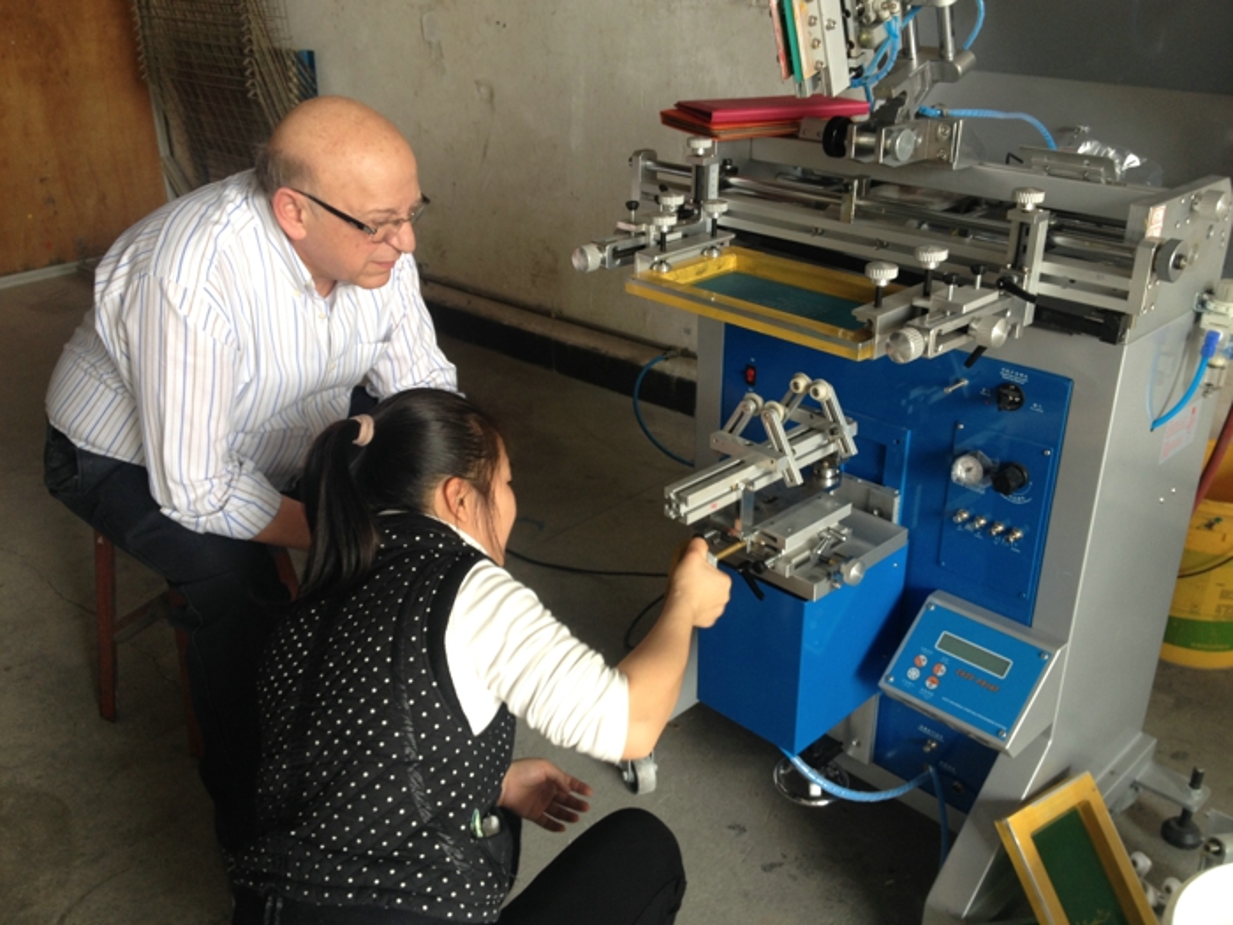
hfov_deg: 52.6
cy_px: 462
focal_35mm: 35
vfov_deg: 40.7
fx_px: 1247
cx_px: 616
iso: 50
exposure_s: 1/40
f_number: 2.4
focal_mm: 4.28
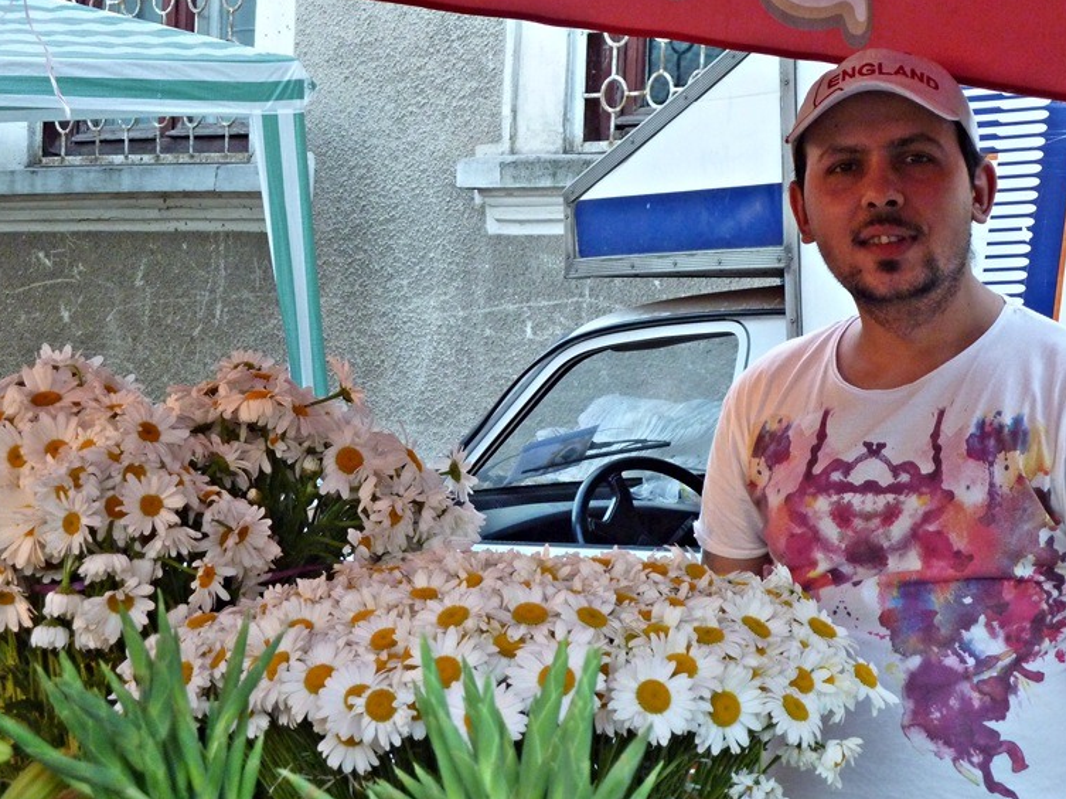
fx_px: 3632
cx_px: 552
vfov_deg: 12.5
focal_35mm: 118
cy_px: 421
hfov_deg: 16.7
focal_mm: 18.2
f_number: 4.4
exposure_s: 1/50
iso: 400
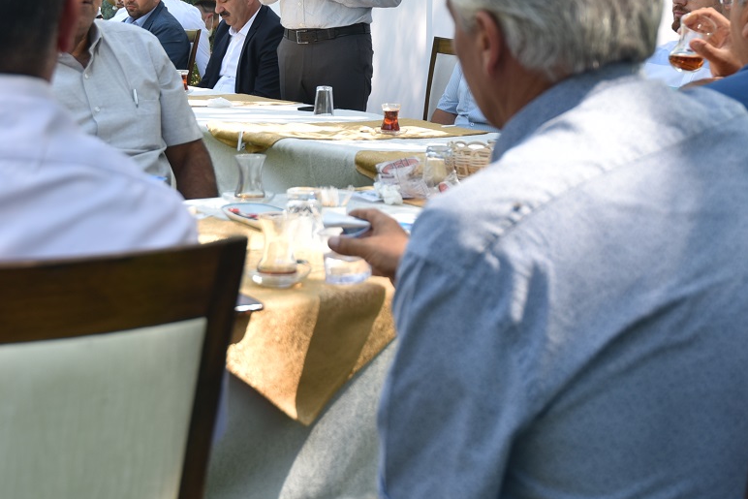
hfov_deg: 29.5
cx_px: 277
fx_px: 1413
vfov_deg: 19.7
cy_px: 78
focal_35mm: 68
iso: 100
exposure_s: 1/100
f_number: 4.5
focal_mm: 35
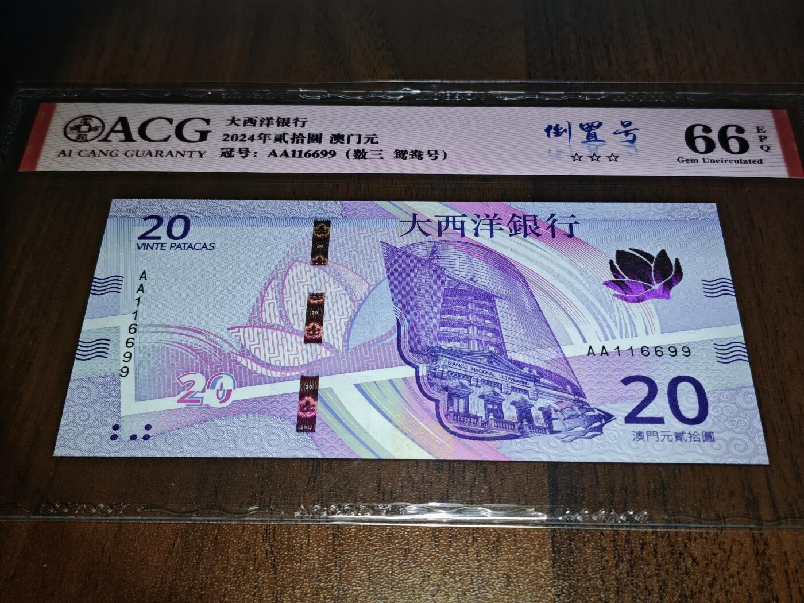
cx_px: 402
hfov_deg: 38.2
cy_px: 302
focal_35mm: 50
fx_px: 1161
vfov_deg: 29.1
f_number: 1.63
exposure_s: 1/100
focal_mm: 5.85
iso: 125
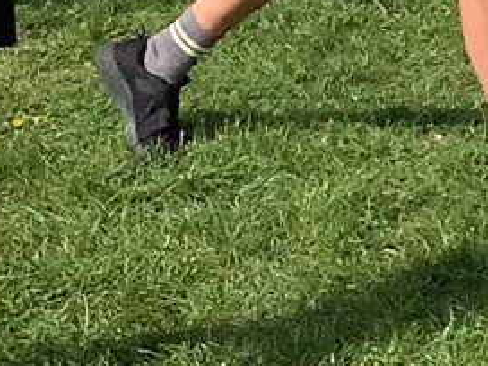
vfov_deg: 6.3
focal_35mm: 233
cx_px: 520
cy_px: -237
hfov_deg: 8.4
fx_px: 3285
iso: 25
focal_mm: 3.3
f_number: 2.4
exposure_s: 1/776
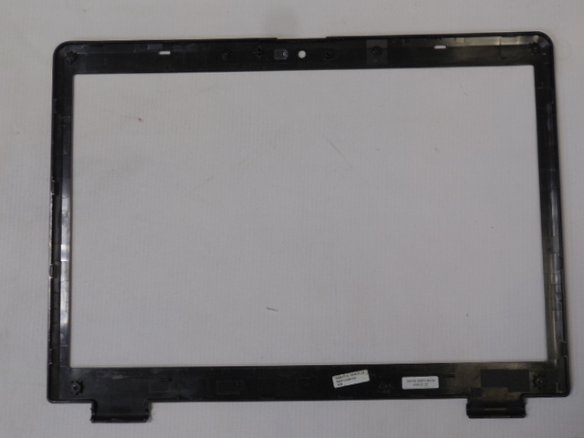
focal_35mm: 49
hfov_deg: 38.9
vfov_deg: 29.7
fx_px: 827
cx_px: 292
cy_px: 219
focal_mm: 8.8
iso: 280
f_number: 4.8
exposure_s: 1/30
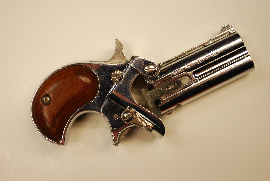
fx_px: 507
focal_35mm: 68
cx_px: 135
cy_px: 90
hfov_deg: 29.8
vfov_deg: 20.2
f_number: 5.3
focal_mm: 45
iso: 400
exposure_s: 1/30
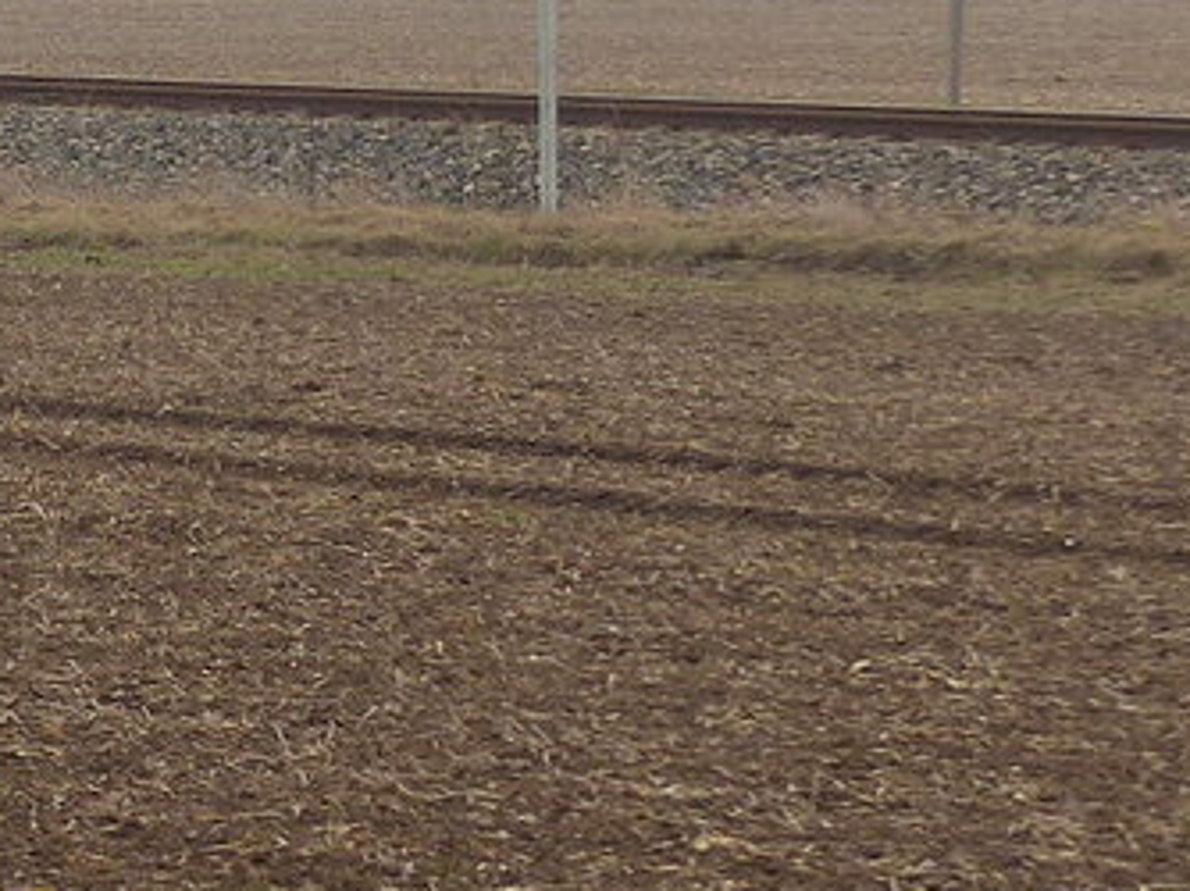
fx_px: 12229
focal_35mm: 356
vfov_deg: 4.2
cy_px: -189
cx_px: -417
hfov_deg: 5.5
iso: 100
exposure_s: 1/640
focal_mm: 17.8
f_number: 3.2
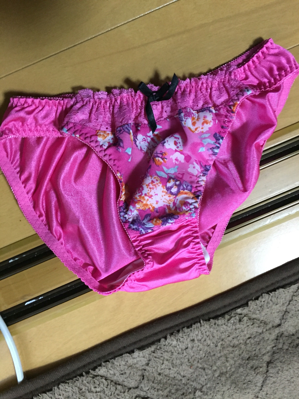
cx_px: 150
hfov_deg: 48.2
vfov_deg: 61.7
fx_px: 334
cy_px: 200
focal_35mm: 29
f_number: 2.2
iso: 250
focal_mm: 4.15
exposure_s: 1/17
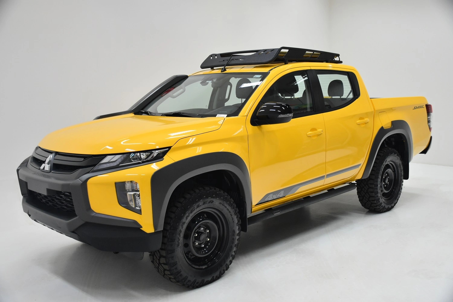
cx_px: 226
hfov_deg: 53.1
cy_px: 151
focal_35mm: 36
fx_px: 453
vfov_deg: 36.9
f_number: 4
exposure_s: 1/60
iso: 1100
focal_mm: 24
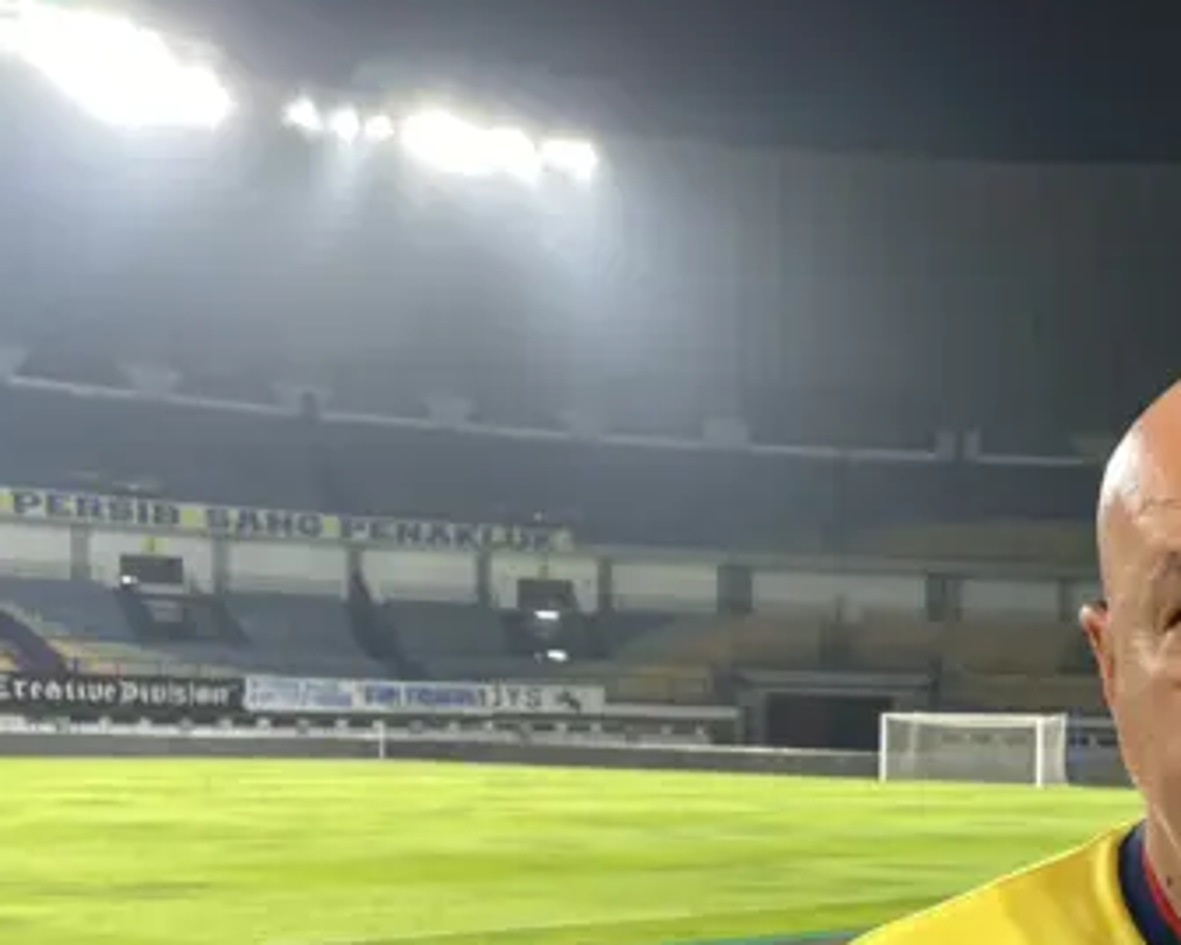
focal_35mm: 58
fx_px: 2028
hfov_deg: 30.1
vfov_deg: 25.2
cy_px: 903
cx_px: 1195
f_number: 1.6
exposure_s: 1/121
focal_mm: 4.2
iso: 100
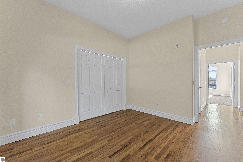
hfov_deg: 101.9
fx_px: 99
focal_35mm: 15
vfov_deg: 78.9
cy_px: 81
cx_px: 122
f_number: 8
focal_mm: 14.6
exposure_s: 1/125
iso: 2500
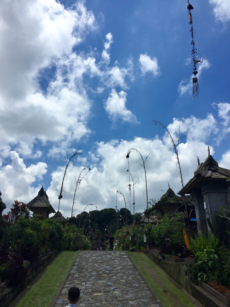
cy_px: 154
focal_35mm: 29
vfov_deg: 61.7
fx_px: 257
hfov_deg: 48.2
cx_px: 115
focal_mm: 4.15
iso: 32
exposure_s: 1/5650
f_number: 2.2
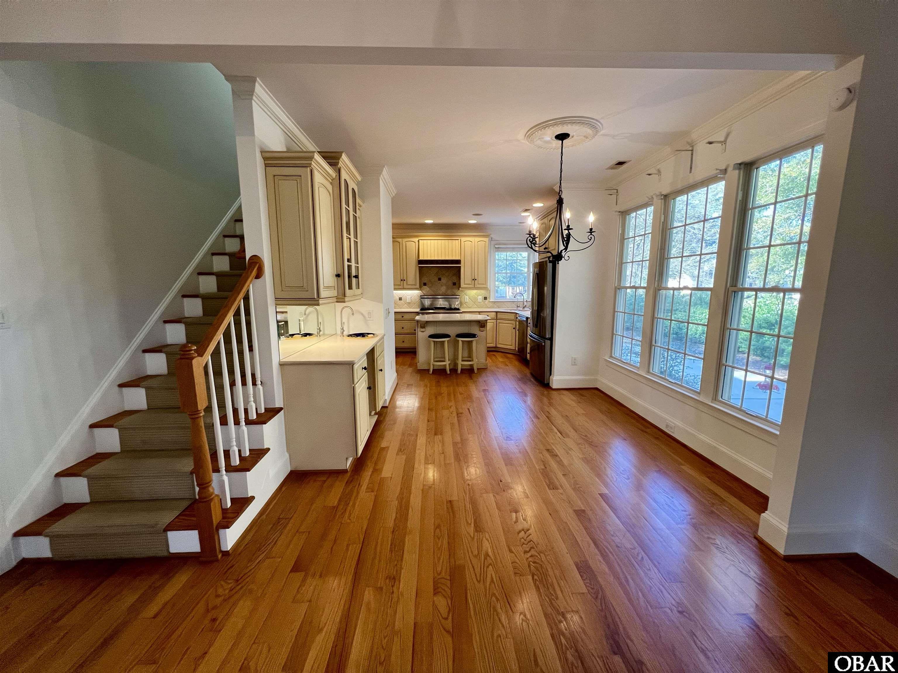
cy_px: 336
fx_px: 337
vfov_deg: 89.9
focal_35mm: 13
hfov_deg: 106.2
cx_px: 449
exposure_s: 1/120
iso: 200
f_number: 1.8
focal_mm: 1.57
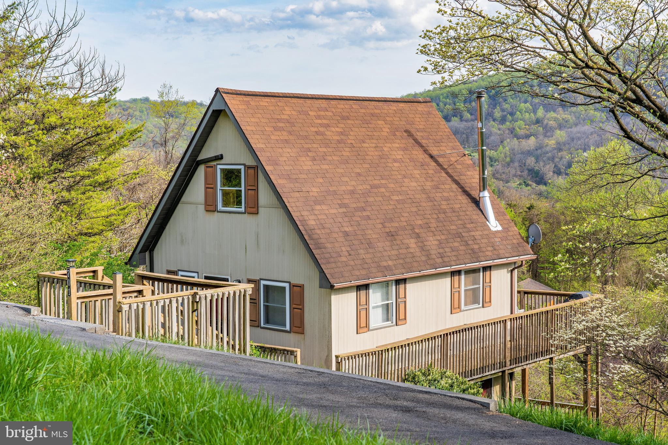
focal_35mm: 53
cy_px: 222
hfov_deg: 37.5
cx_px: 334
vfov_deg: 25.5
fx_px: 983
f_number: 8
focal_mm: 53
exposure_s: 1/400
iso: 400
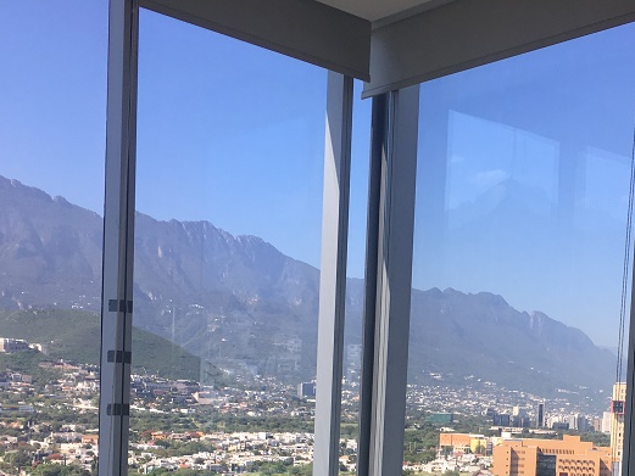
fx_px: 1046
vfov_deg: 24.6
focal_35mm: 57
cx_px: 462
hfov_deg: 33.2
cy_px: 461
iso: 25
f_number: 2.2
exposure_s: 1/377
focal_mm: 4.15
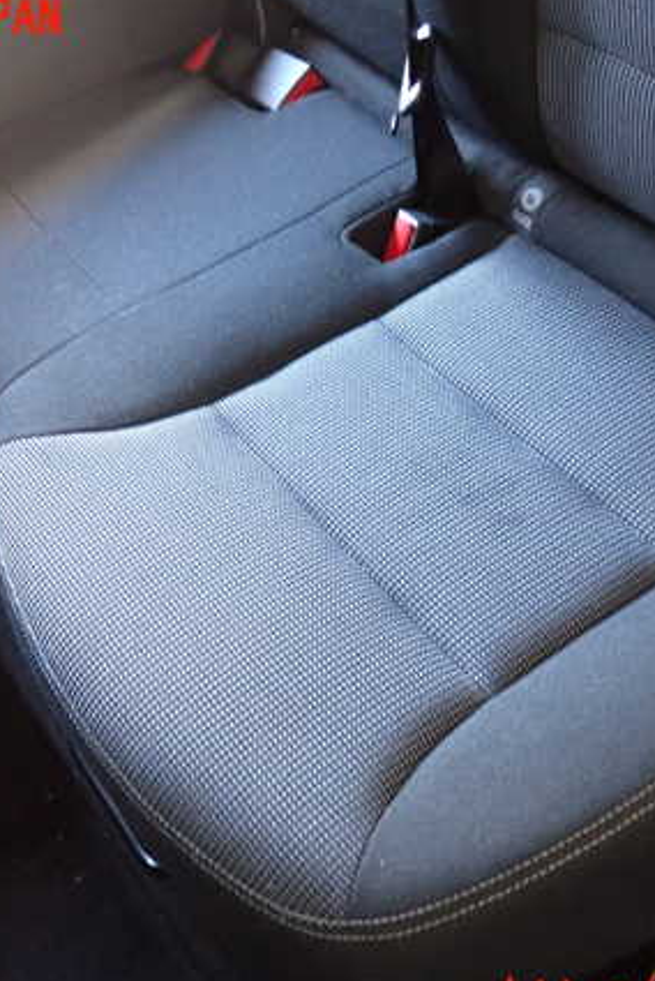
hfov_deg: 30.6
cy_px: 510
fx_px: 1199
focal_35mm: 44
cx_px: 334
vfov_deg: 44.5
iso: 800
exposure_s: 1/30
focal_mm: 5.4
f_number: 2.3
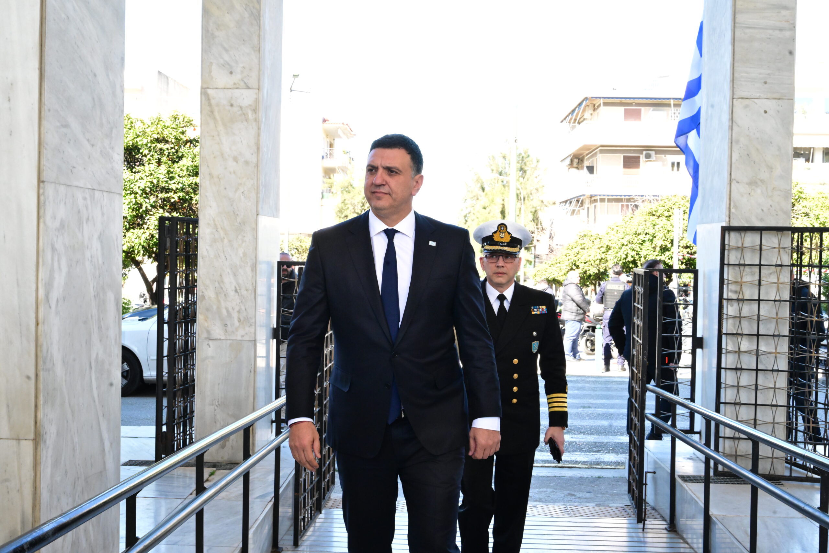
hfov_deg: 44.5
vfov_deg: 30.5
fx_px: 1013
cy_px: 276
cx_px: 414
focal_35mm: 44
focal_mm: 44
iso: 5000
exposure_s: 1/320
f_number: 14
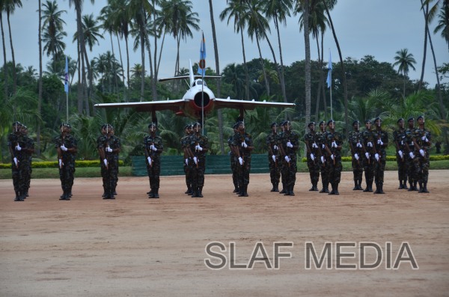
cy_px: 148
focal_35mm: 135
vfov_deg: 10.1
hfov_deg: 15.2
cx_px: 224
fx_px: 1680
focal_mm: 90
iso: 400
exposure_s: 1/80
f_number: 5.3
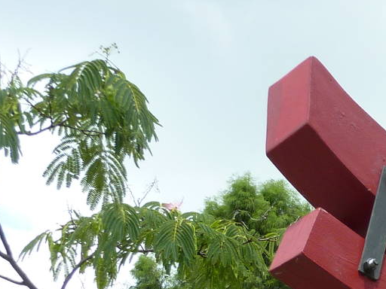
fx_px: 1394
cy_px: 451
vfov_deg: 11.3
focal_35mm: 125
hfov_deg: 14.7
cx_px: 569
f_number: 3.6
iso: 100
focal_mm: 6.5
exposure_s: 1/500
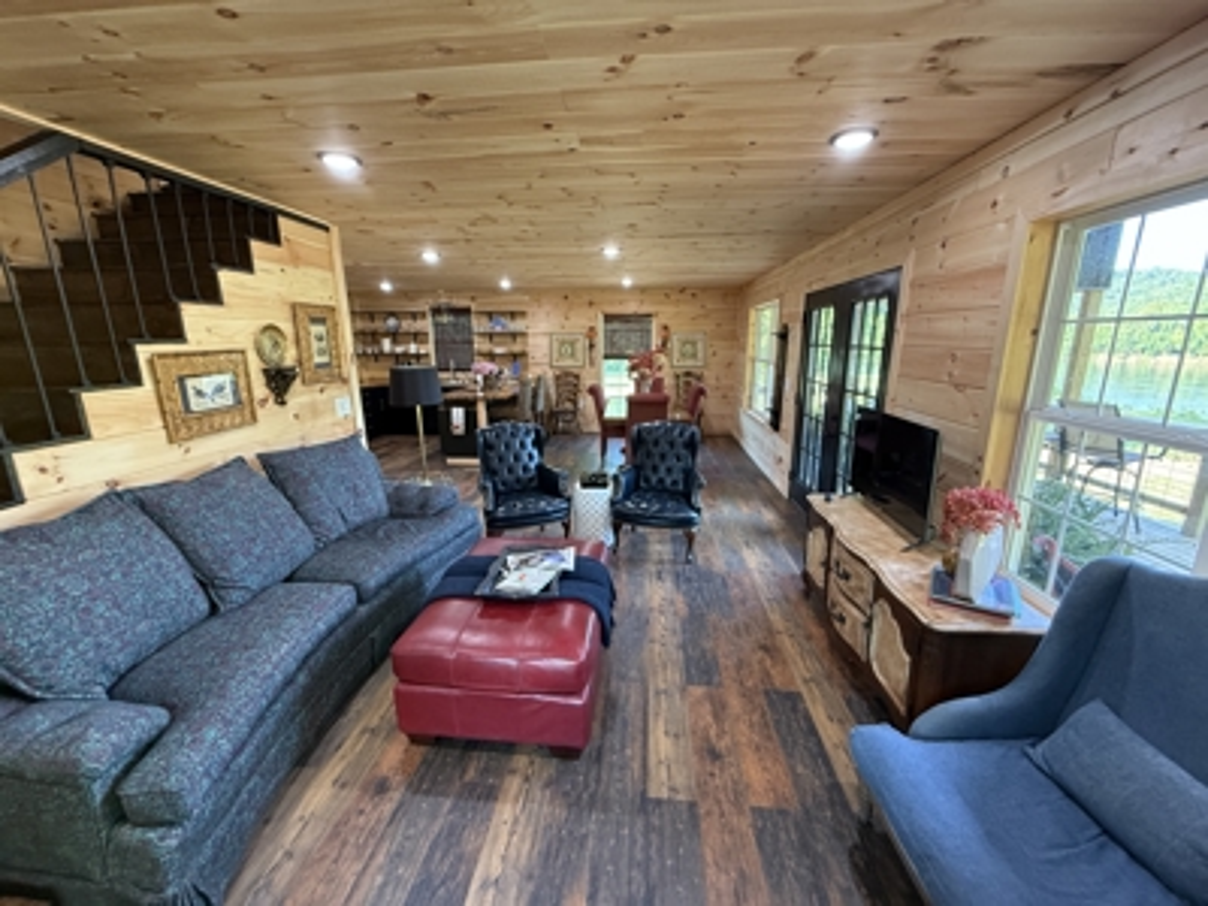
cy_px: 453
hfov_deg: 102.1
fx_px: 489
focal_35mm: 14
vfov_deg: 85.7
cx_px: 604
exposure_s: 1/60
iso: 400
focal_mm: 2.22
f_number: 2.2
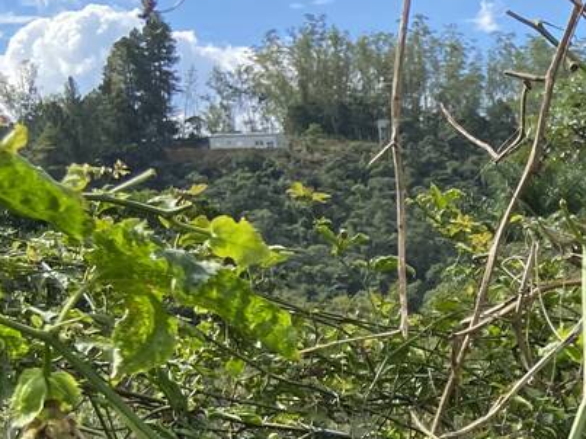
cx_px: 952
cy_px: 552
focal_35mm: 93
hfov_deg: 18.1
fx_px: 1574
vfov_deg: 15.2
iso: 32
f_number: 1.8
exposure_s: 1/1082
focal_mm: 4.25
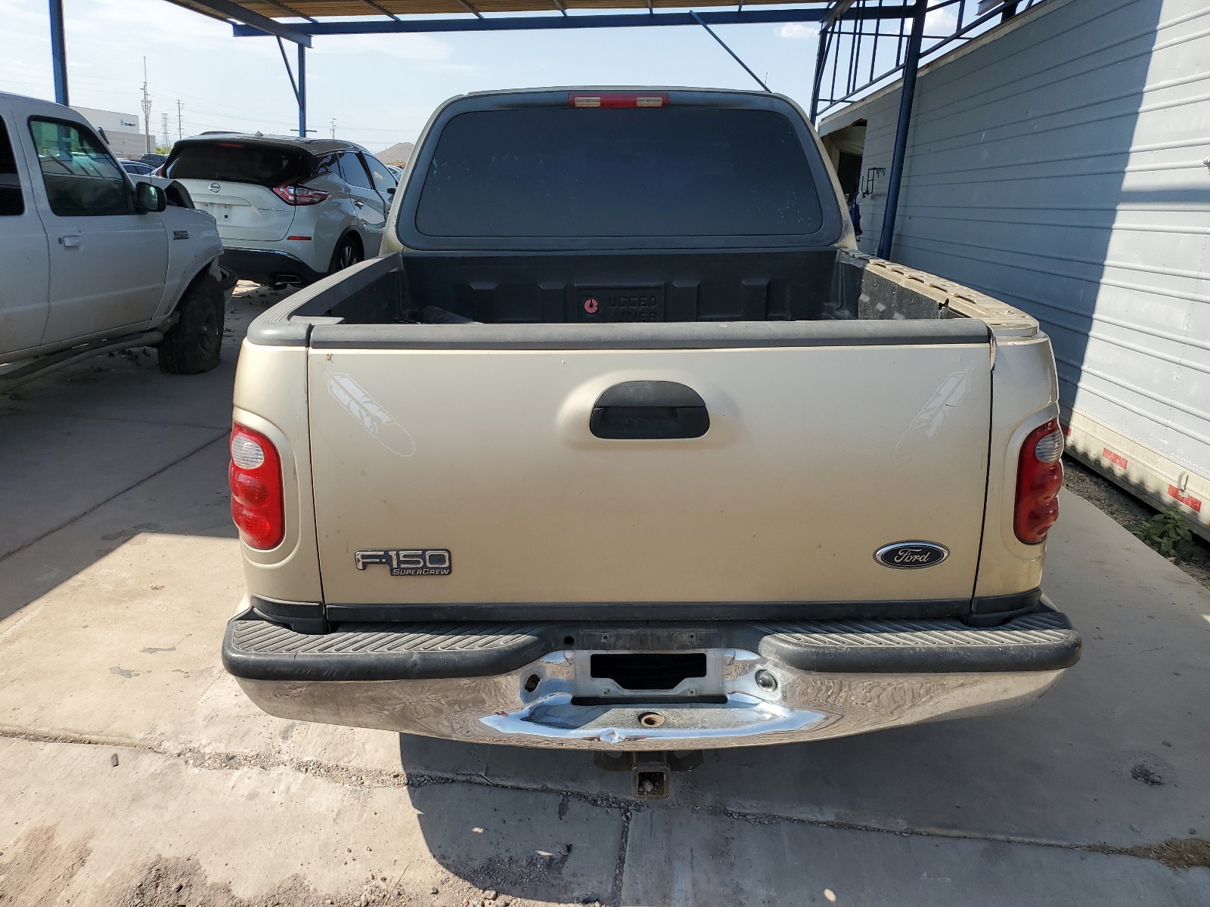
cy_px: 454
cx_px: 605
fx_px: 909
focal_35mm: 26
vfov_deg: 53.1
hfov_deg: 67.3
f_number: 1.5
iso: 50
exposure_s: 1/2500
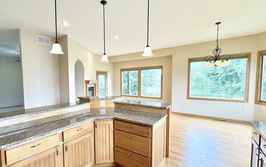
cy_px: 90
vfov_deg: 65.0
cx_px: 121
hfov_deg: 90.8
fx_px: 131
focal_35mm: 18
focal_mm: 2.22
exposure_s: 1/120
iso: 64
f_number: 2.2
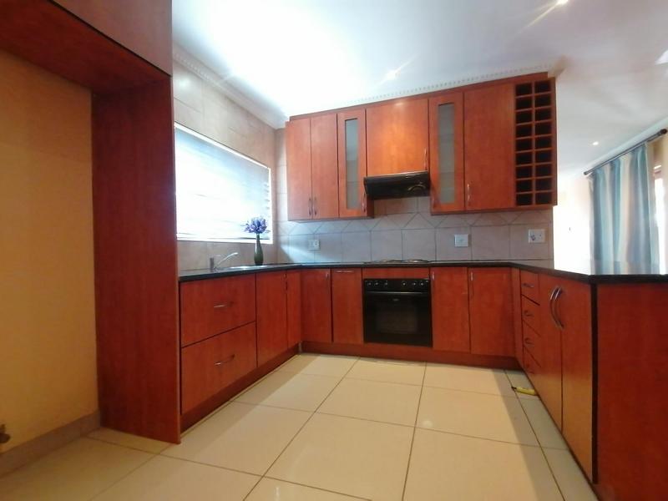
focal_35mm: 17
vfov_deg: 74.7
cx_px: 334
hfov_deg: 91.0
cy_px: 250
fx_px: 328
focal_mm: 1.78
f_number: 2.4
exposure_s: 1/25
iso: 640
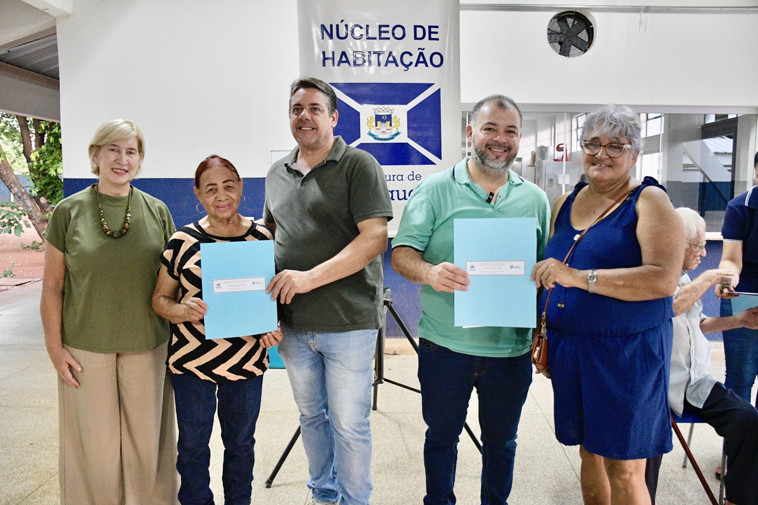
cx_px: 379
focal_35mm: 27
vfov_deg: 47.9
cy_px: 252
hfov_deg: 67.4
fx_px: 568
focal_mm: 18
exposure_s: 1/125
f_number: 4
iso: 3200
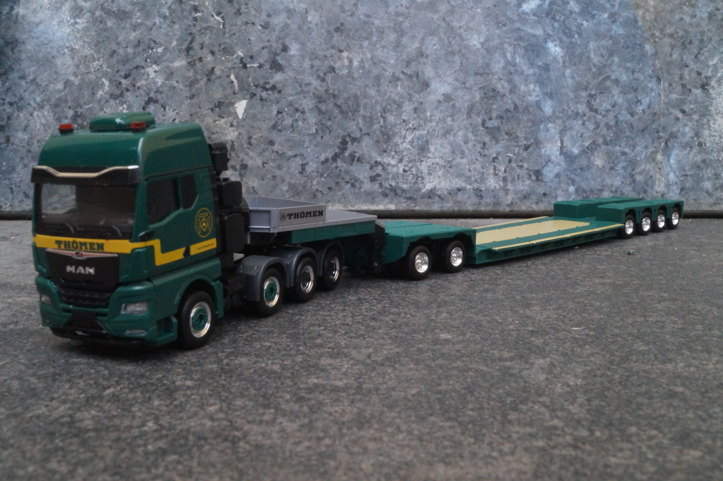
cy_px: 240
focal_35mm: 39
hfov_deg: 49.6
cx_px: 362
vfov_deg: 34.2
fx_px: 783
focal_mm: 26
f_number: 22
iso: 3200
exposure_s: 1/40
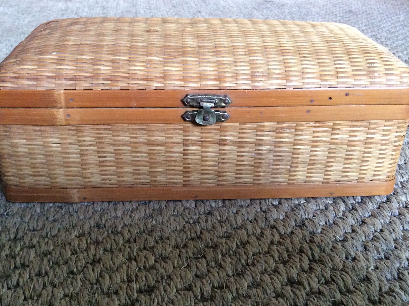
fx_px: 460
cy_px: 172
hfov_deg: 47.9
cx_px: 197
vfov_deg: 36.7
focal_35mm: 39
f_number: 2.4
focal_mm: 3.3
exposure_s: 1/25
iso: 250
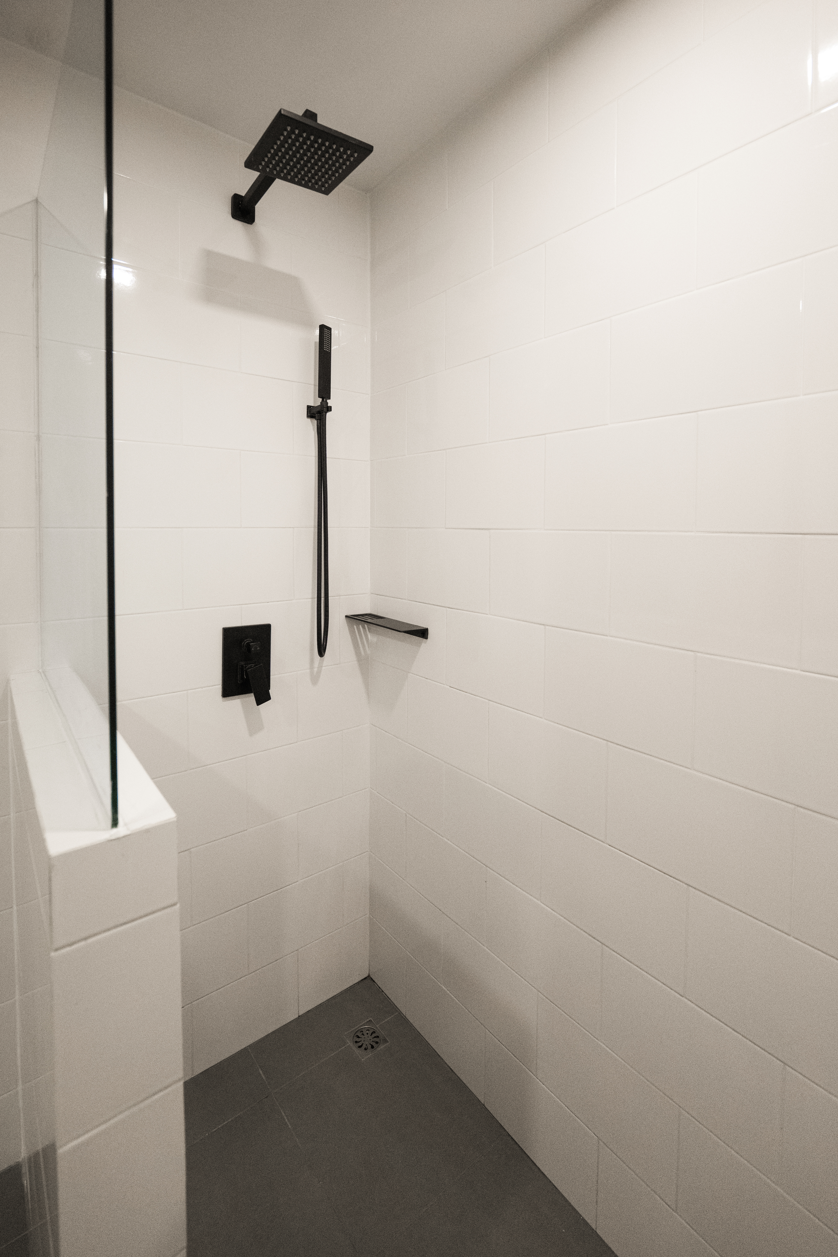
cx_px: 419
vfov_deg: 104.3
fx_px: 489
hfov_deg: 81.2
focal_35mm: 14
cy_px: 628
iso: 6400
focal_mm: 14
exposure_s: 1/100
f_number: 4
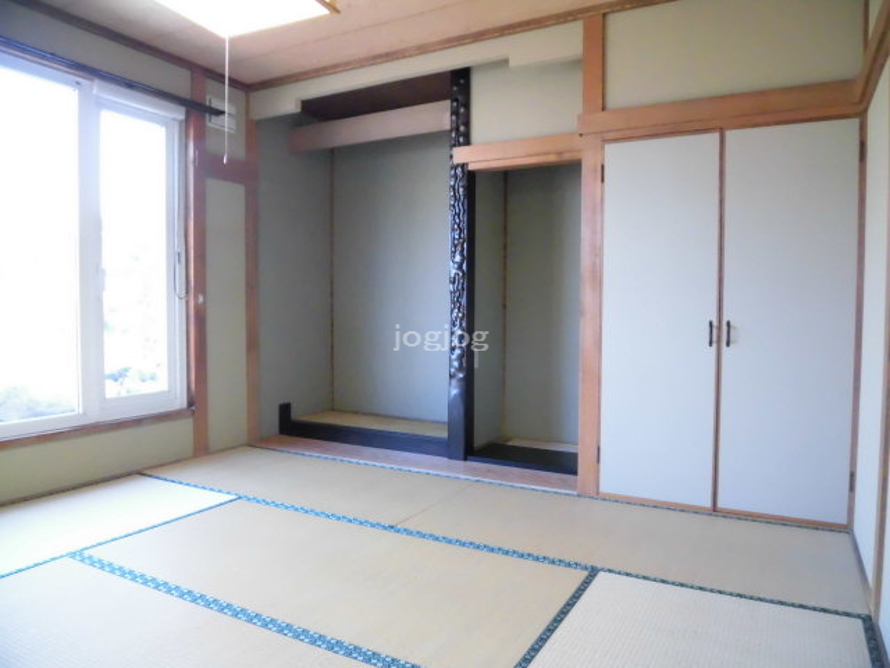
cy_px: 334
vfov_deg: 56.8
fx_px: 617
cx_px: 445
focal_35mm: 24
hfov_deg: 71.6
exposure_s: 1/100
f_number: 3.1
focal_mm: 4.3
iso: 800
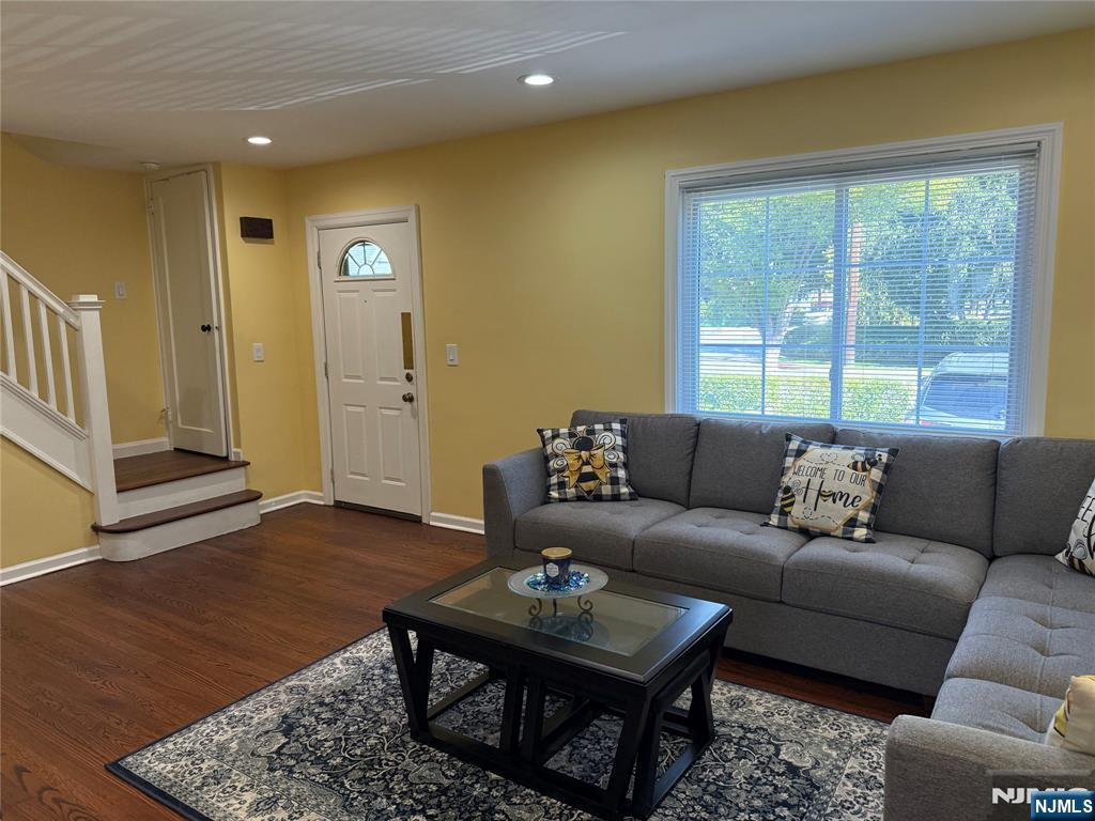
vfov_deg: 56.8
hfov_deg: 71.6
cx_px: 548
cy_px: 410
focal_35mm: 24
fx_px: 759
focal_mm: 6.76
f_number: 1.78
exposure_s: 1/182
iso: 200
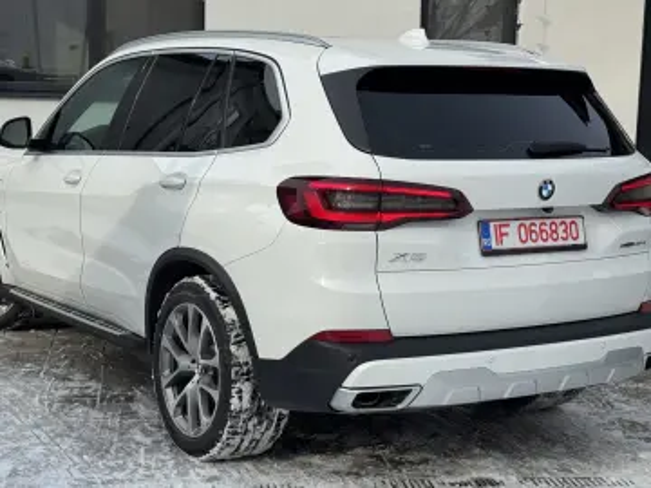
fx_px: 903
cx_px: 326
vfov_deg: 30.3
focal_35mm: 48
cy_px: 244
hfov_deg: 39.7
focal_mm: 6.76
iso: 64
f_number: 1.78
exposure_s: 1/3610
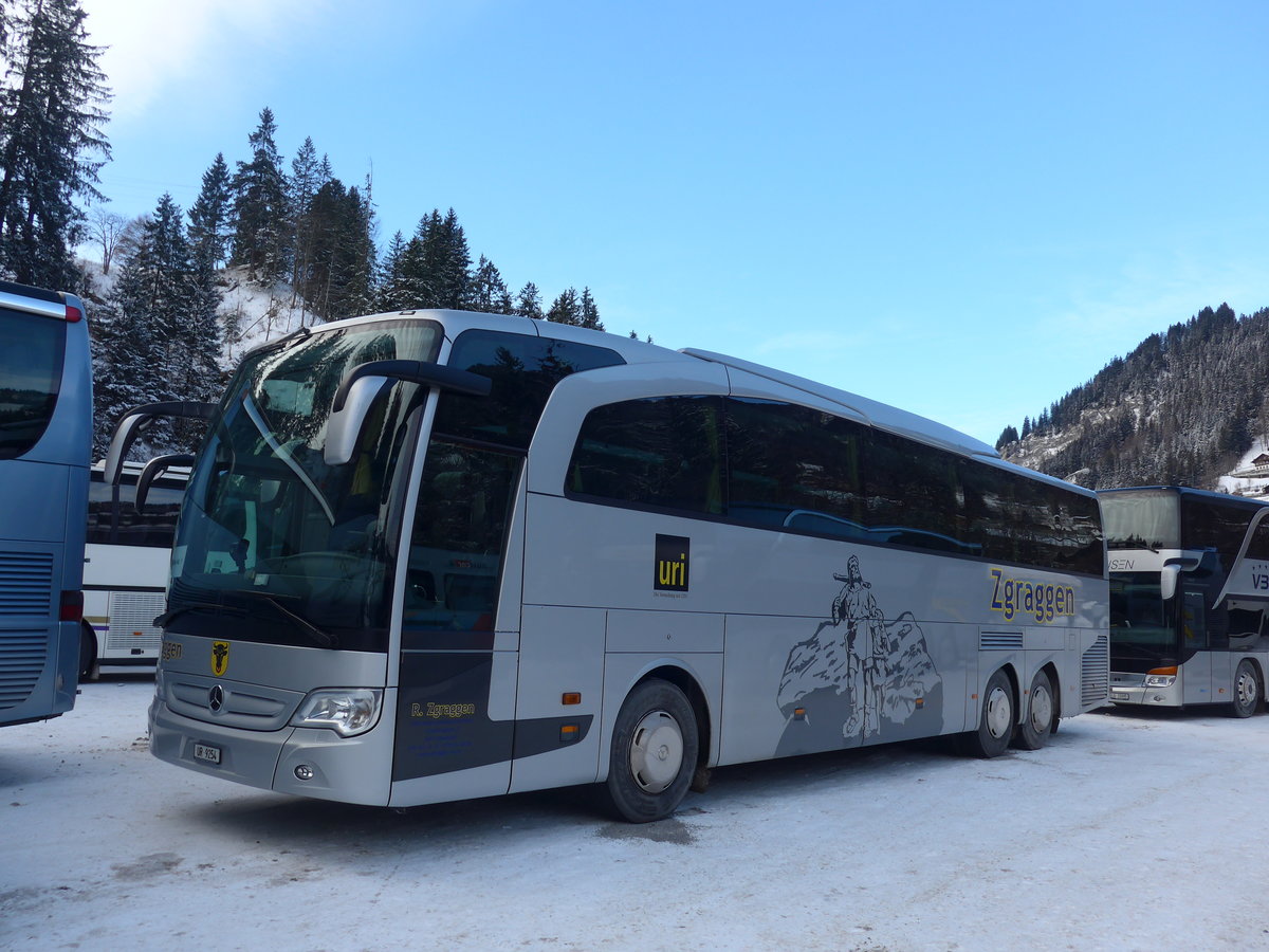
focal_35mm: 29
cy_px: 476
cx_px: 634
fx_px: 1063
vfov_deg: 48.2
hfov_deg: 61.7
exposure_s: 1/320
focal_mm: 6
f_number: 2.8
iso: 80
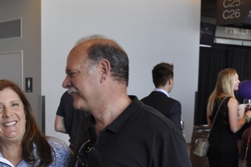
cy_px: 156
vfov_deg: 19.6
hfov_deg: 28.3
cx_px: 16
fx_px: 474
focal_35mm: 68
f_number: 5
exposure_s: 1/60
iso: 400
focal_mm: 18
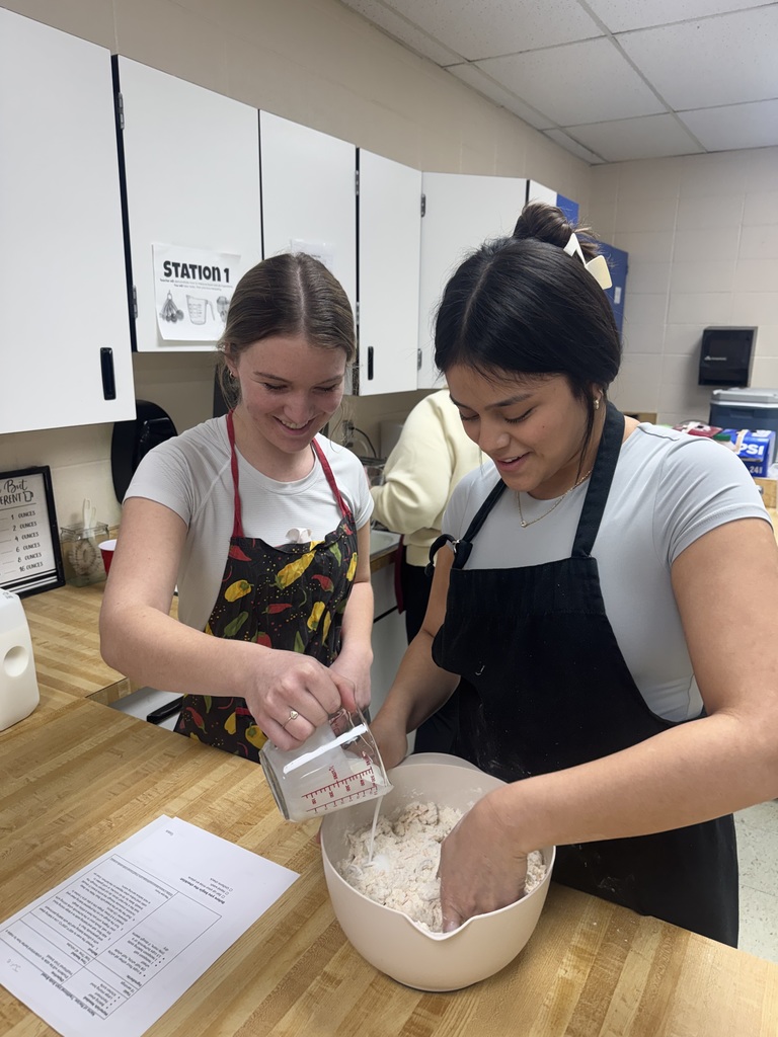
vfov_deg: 71.6
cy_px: 518
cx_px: 389
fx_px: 719
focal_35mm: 24
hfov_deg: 56.8
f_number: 1.78
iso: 125
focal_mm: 6.76
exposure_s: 1/120
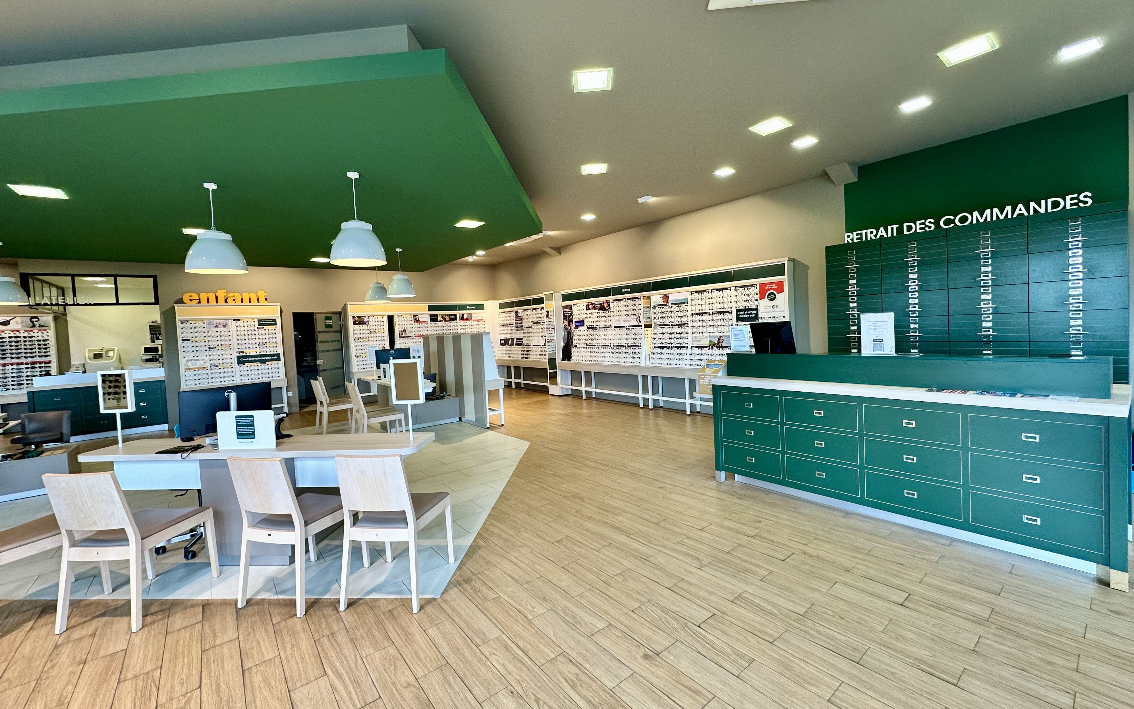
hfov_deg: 101.5
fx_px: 464
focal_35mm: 15
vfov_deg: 74.8
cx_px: 567
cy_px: 341
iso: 100
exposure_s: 1/100
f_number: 2.2
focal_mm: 2.22
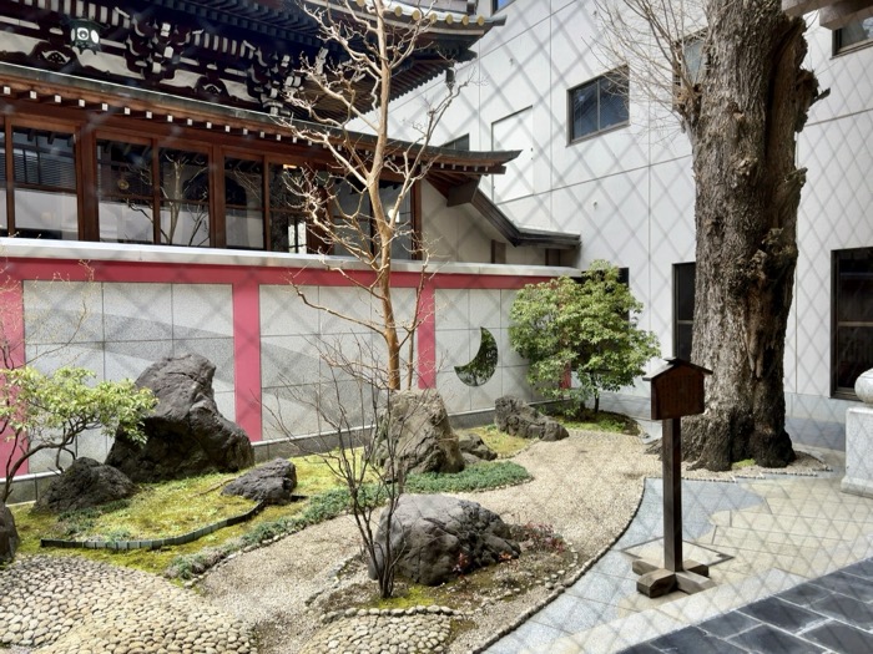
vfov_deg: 53.1
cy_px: 327
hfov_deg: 67.3
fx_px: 656
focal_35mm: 26
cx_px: 436
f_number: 1.6
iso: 50
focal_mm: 5.96
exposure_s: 1/121
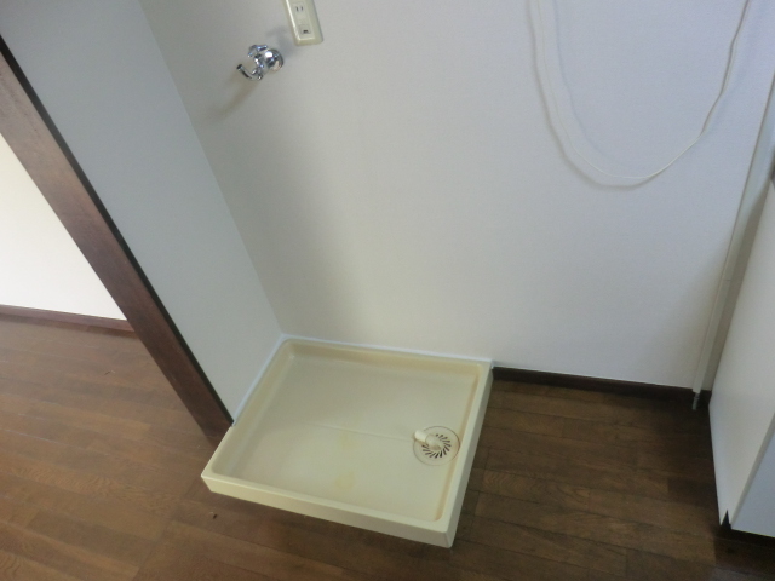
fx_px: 537
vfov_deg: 56.8
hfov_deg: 71.6
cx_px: 388
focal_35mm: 24
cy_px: 290
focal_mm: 4.3
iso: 250
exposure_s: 1/60
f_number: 3.2
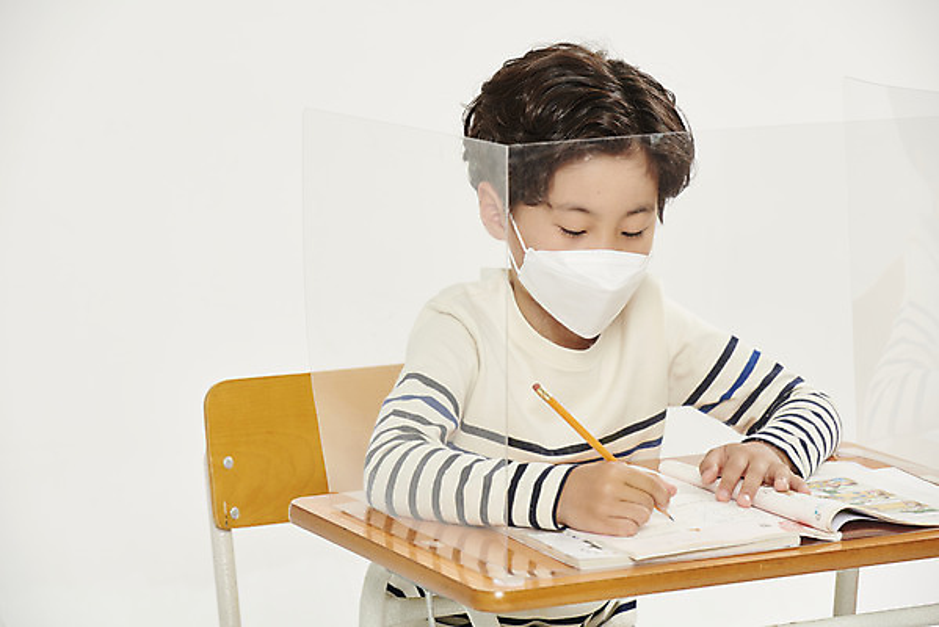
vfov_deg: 8.9
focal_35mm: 155
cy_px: 314
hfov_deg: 13.2
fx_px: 4045
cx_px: 470
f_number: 8
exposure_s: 1/125
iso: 125
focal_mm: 155
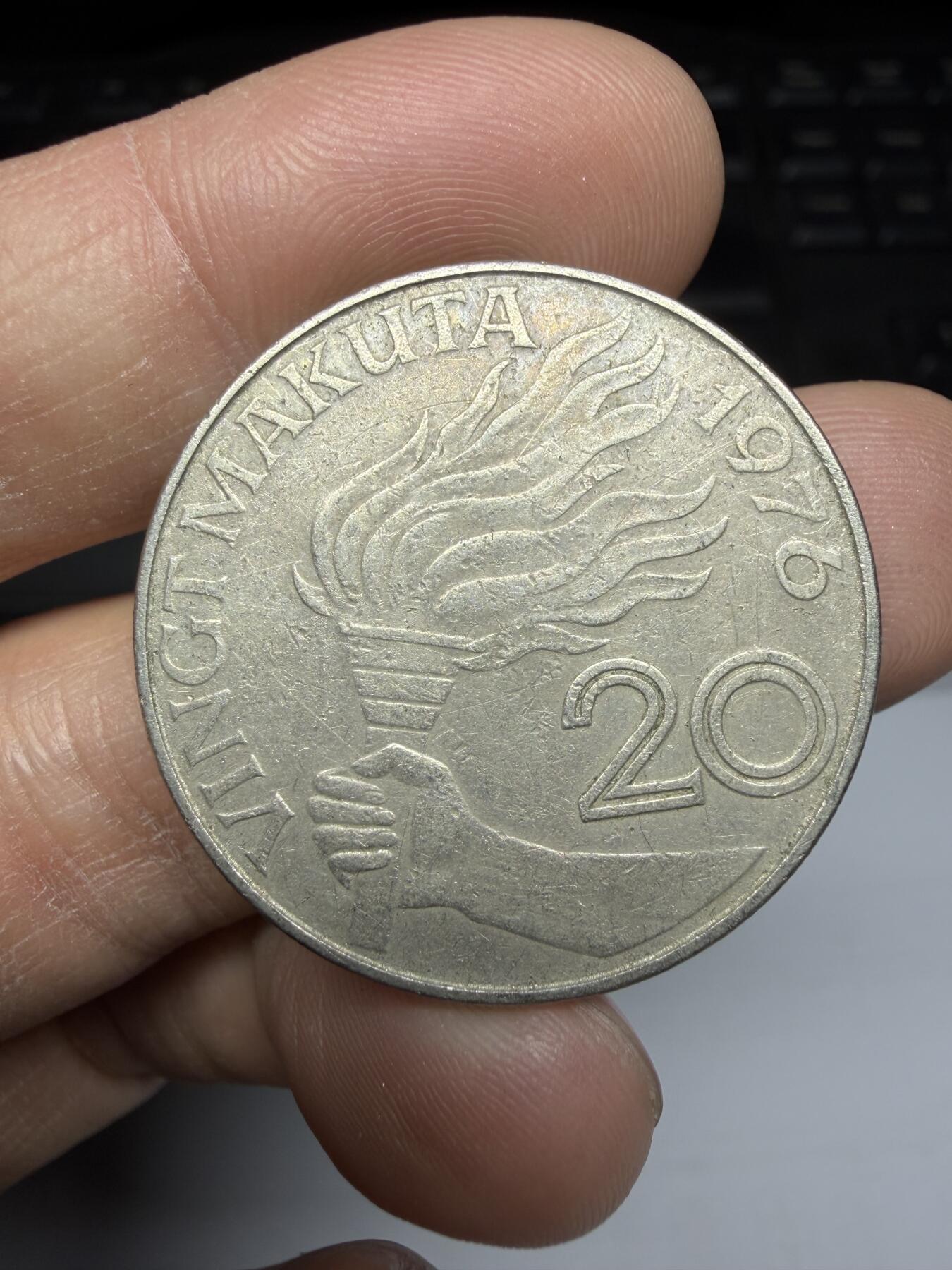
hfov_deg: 53.1
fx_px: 953
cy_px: 635
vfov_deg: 67.3
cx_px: 476
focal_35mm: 26
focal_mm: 2.22
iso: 40
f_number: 2.2
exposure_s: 1/130
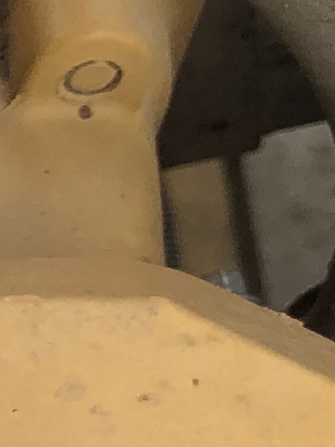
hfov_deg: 6.6
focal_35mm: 201
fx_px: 2596
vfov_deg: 9.3
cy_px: 857
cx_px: -754
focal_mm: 3.99
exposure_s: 1/510
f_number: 1.8
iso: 20
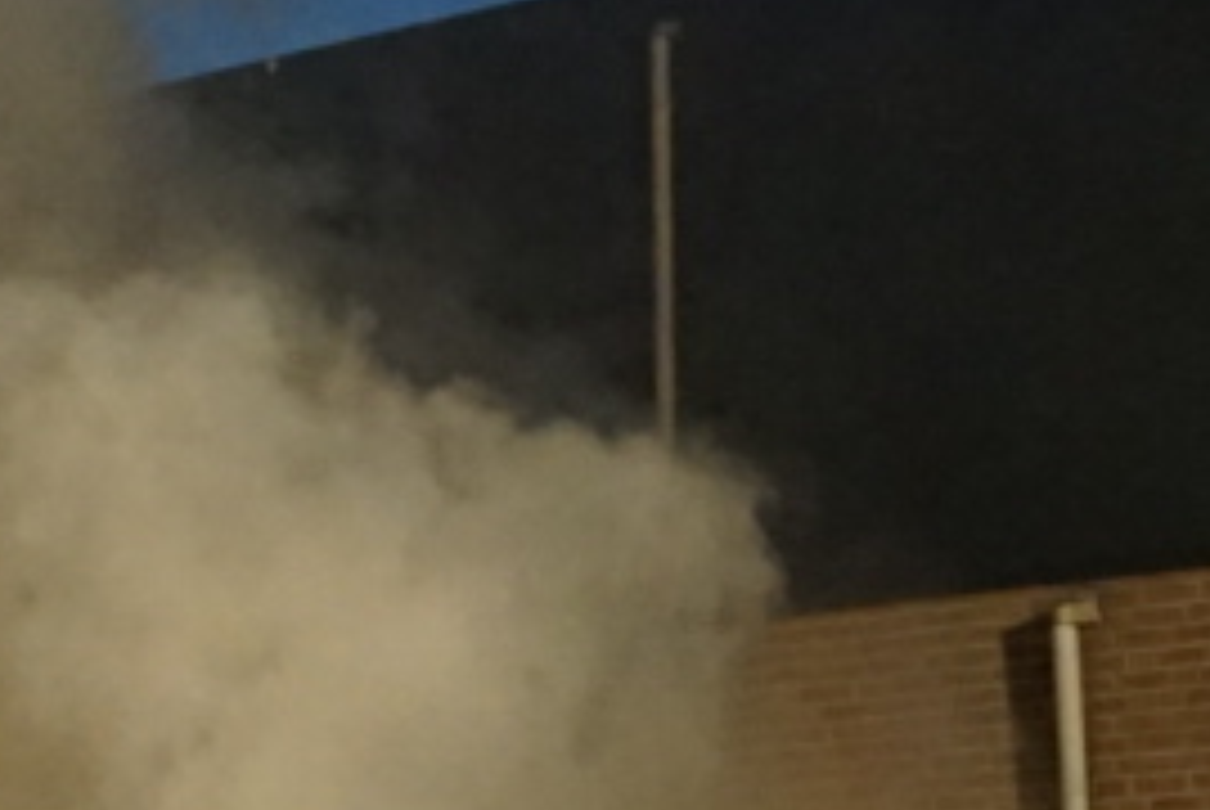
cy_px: 1454
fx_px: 5653
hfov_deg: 12.2
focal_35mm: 168
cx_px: 328
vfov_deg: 7.9
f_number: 2.8
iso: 6400
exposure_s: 1/100
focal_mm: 28
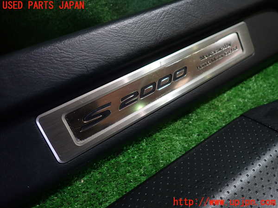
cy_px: 104
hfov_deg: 69.4
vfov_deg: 54.9
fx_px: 201
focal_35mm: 25
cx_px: 139
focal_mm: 4.5
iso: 200
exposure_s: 1/40
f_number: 2
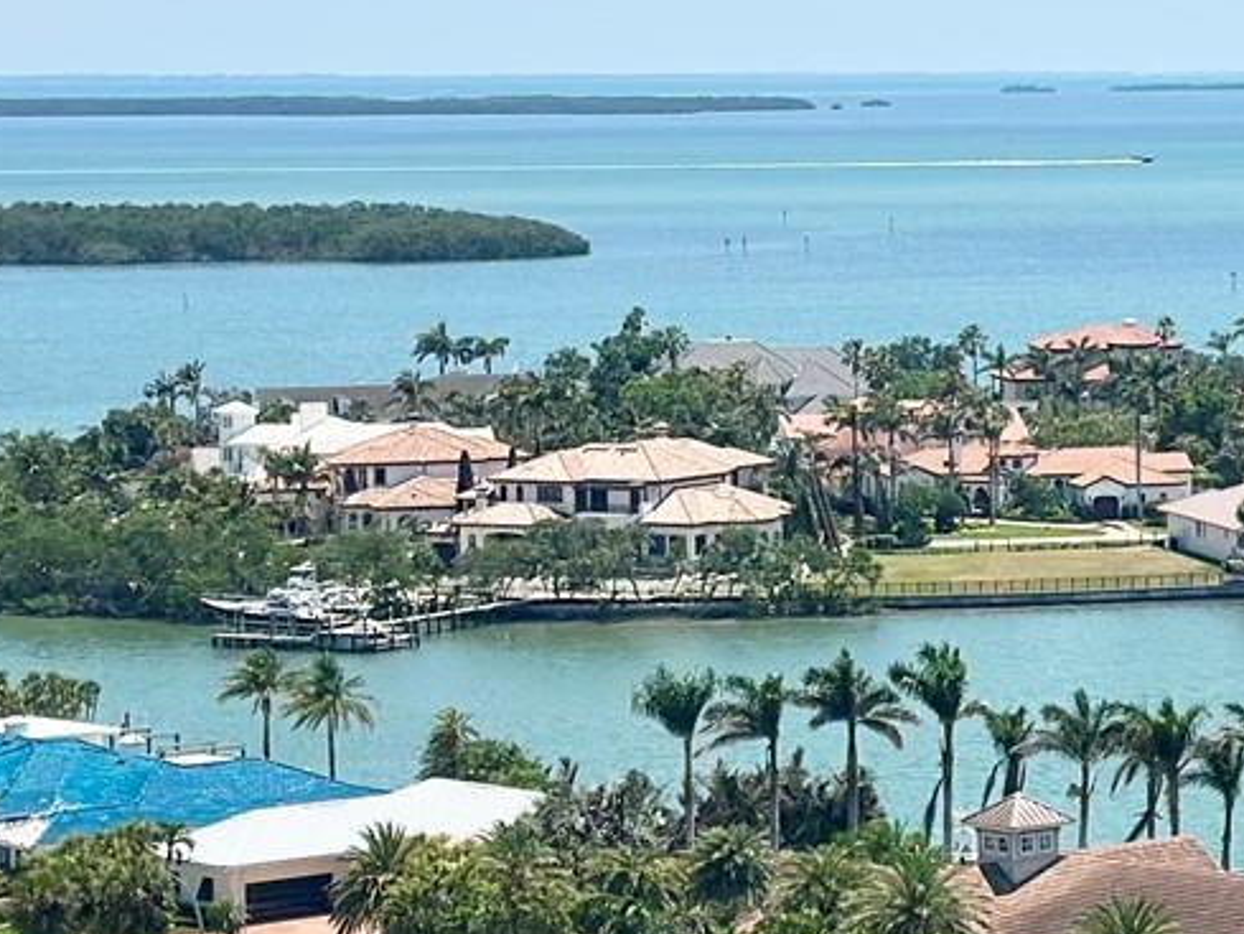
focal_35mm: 157
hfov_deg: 12.1
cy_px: 415
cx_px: 1773
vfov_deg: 9.5
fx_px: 5644
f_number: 1.78
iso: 100
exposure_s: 1/8929
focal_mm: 6.86
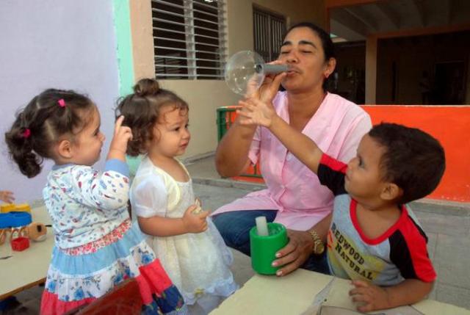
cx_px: 235
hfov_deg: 67.3
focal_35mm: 27
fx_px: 353
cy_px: 158
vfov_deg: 48.1
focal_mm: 18
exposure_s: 1/60
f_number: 13
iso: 400
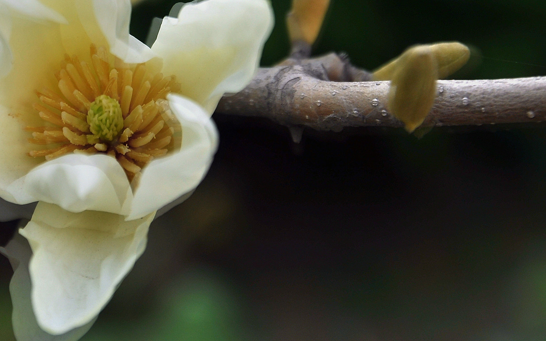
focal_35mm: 170
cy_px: -28
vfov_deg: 7.7
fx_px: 2530
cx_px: 104
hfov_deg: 12.3
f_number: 4
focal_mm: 50
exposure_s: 1/500
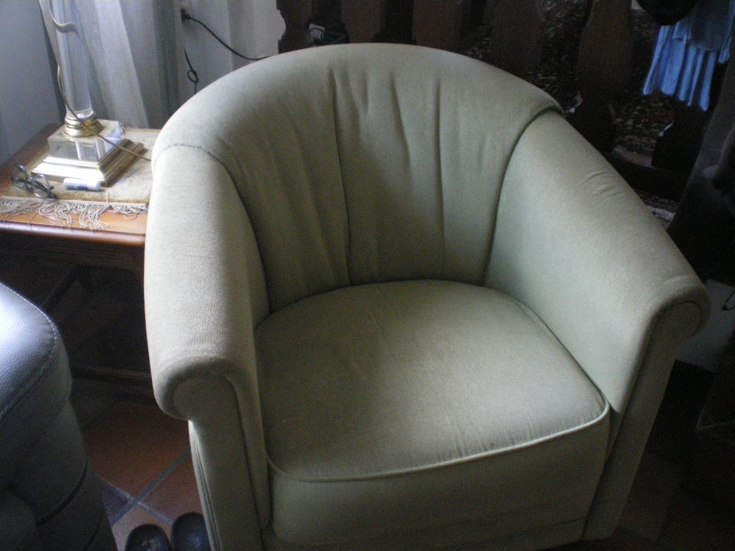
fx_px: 764
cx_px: 368
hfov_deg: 51.4
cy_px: 276
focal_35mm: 36
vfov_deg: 39.7
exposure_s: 1/40
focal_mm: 6.3
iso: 800
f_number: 3.1
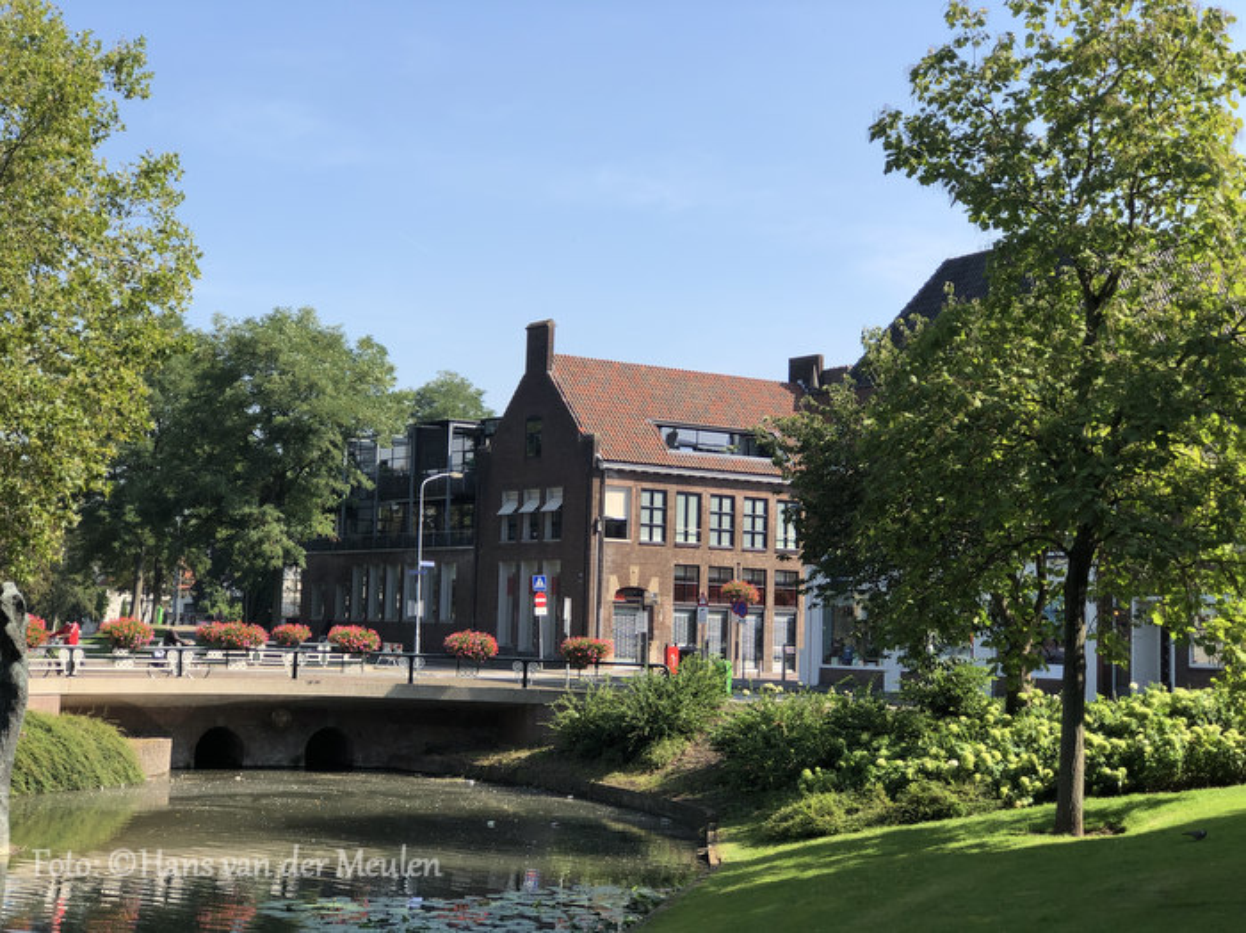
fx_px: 2050
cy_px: 466
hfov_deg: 33.8
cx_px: 623
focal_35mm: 57
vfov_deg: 25.6
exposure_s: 1/506
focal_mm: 6.6
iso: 20
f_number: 2.8
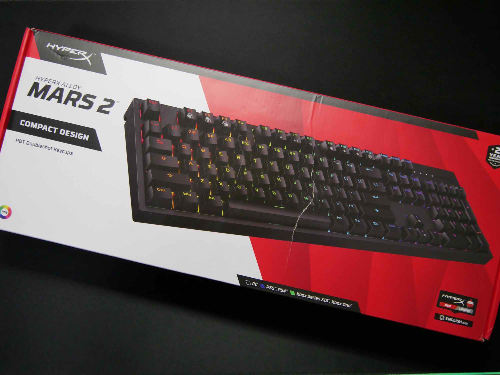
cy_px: 188
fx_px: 434
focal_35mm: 30
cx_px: 250
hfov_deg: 59.9
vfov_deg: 46.8
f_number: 3.6
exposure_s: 1/125
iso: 1600
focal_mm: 15
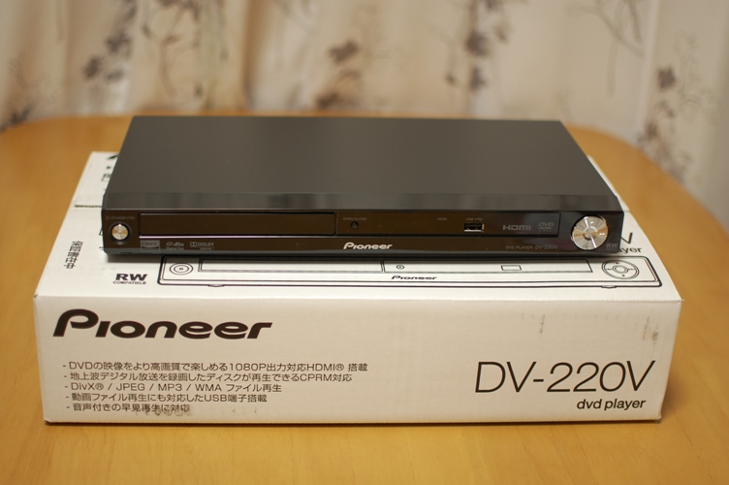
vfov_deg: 25.7
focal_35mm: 52
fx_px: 1062
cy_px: 242
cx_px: 364
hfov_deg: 37.9
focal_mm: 35
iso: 200
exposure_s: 1/30
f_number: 1.8
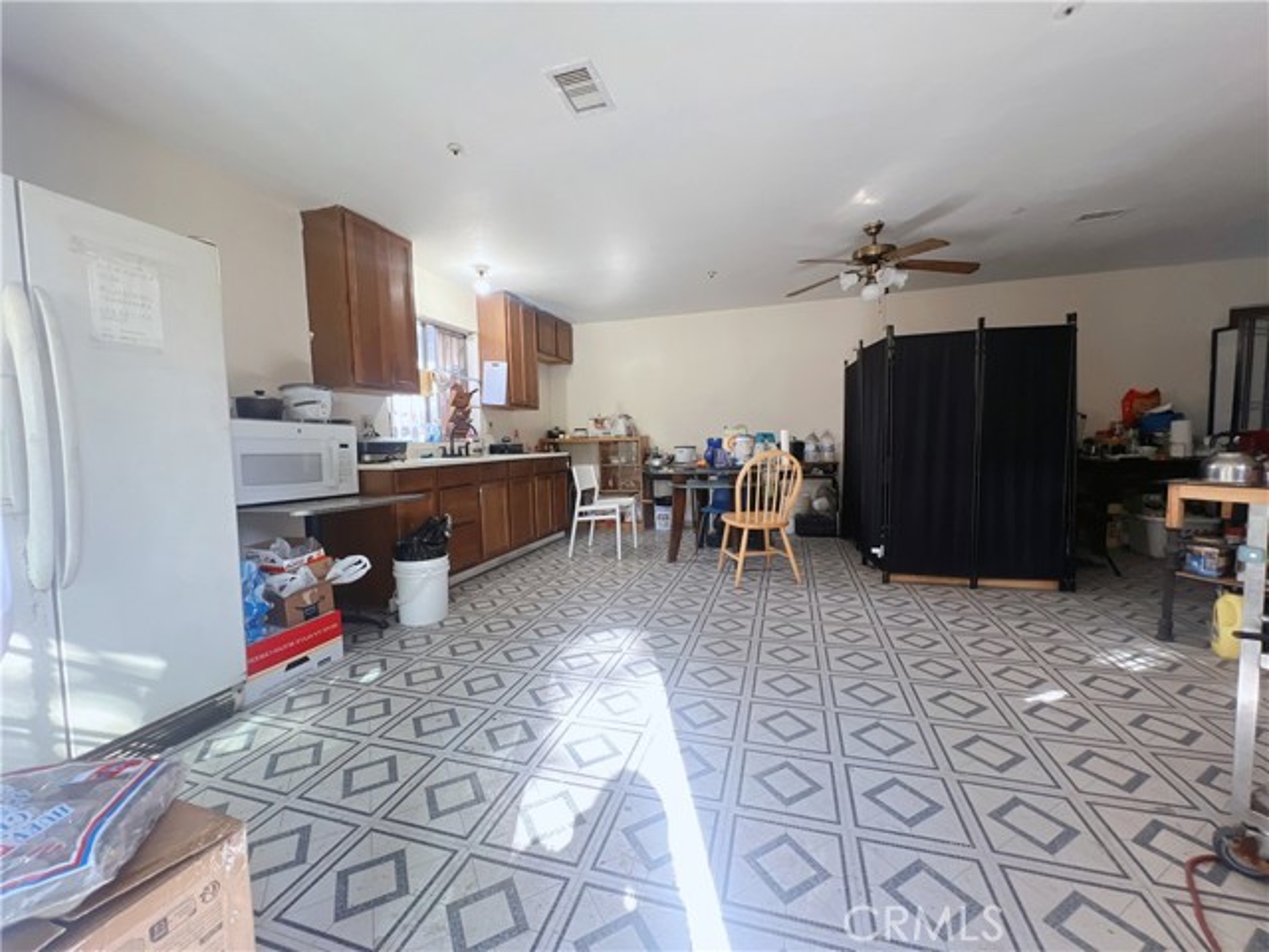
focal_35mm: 13
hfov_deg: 106.2
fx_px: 477
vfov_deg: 89.9
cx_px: 634
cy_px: 476
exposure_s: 1/60
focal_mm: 1.57
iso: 125
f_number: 1.8
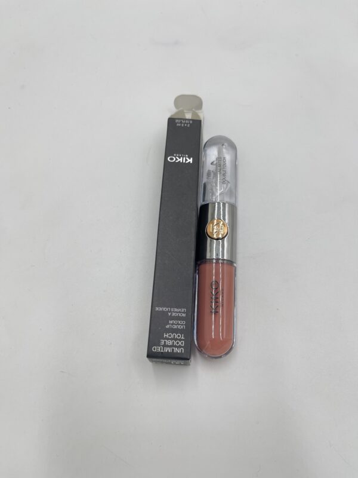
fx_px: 345
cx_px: 179
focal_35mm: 25
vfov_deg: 69.4
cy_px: 239
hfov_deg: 54.9
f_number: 1.6
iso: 40
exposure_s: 1/202
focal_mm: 5.1
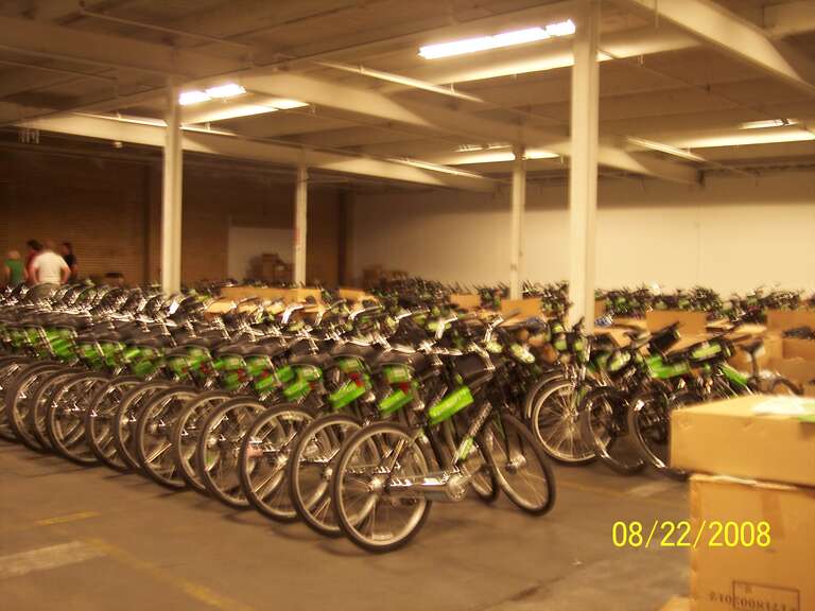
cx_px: 408
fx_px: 918
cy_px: 306
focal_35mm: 39
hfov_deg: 47.9
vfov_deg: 36.8
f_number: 3.4
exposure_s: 1/2
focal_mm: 8
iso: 100
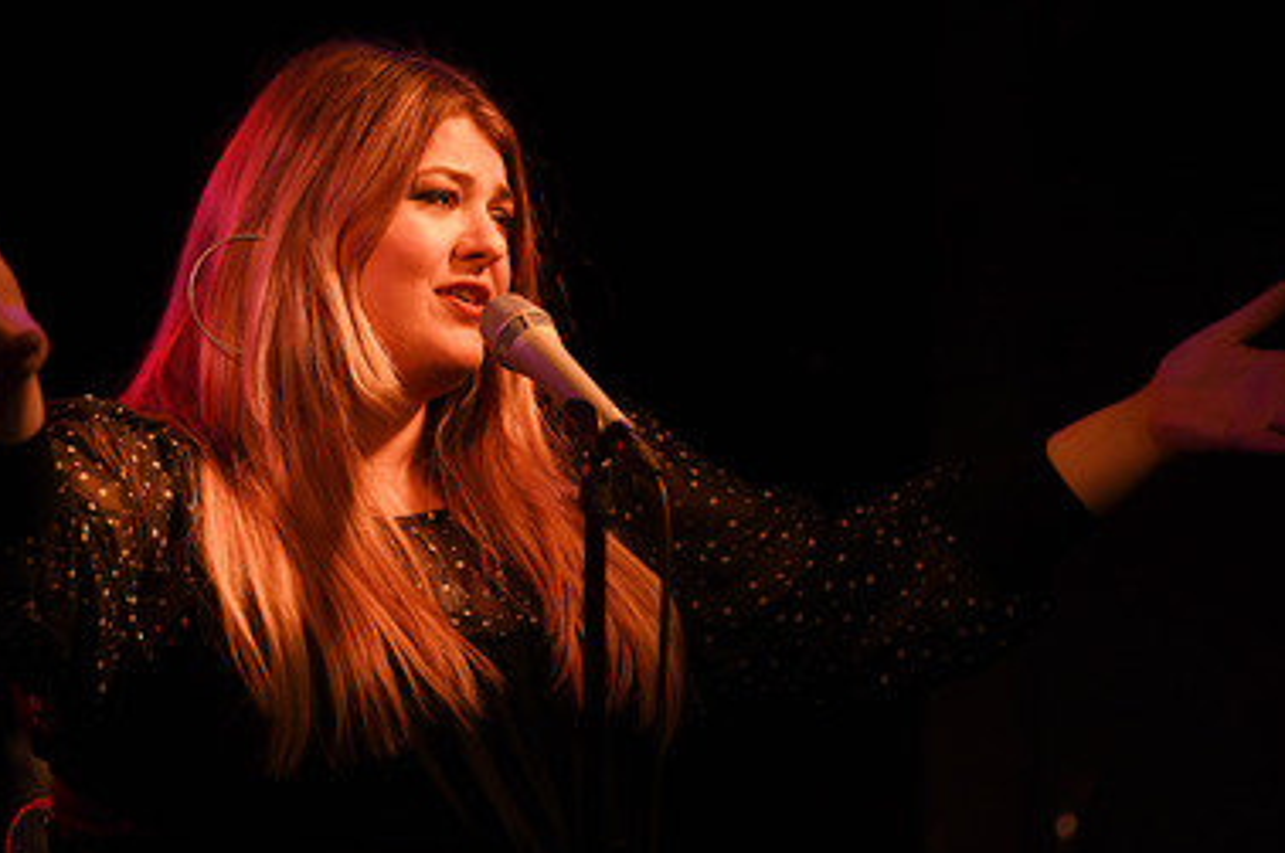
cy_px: 476
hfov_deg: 9.6
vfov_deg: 6.4
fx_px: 7664
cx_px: 631
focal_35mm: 215
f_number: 3.2
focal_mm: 180
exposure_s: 1/250
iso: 2000
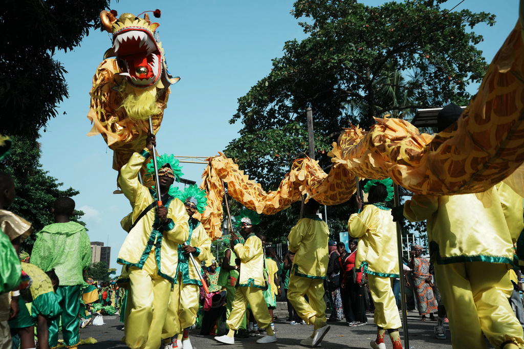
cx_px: 262
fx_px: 509
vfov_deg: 37.8
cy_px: 174
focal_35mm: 35
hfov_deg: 54.4
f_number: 3.5
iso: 800
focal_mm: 35
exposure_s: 1/12800
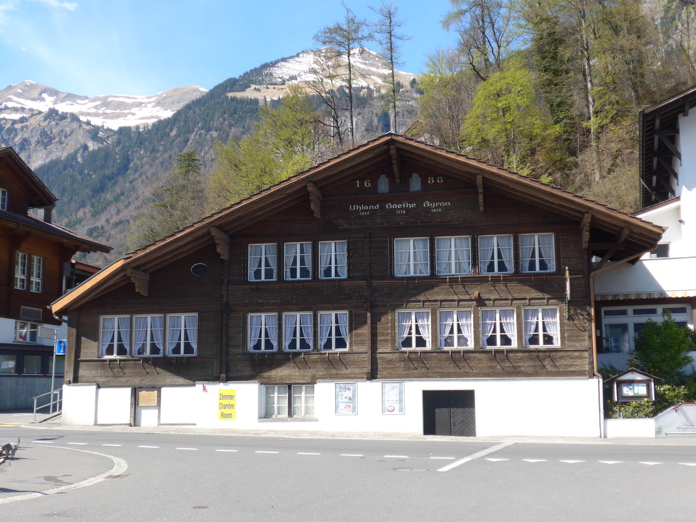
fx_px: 925
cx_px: 348
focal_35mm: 46
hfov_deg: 41.2
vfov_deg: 31.5
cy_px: 261
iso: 80
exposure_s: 1/800
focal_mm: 9.5
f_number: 3
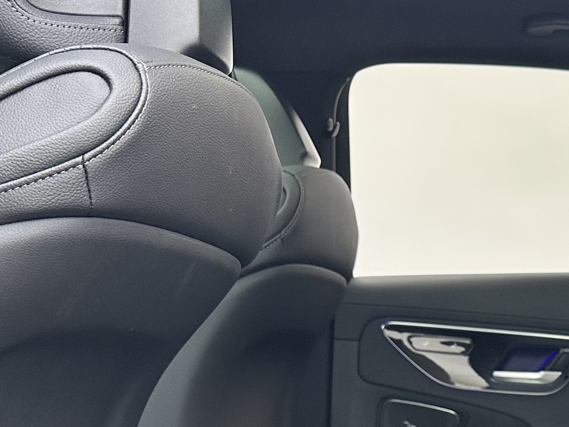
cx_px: 657
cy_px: 553
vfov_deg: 18.5
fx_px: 1216
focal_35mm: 74
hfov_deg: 24.2
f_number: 1.78
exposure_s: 1/100
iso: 100
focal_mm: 6.86
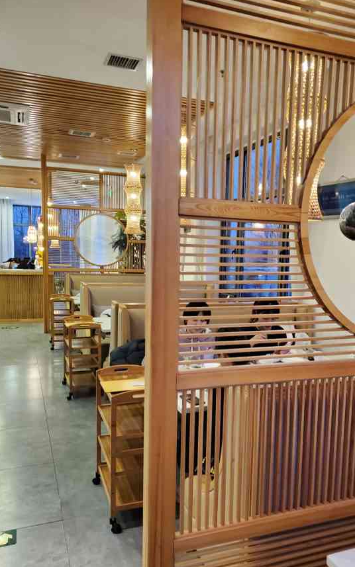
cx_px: 217
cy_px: 295
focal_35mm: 30
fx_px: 464
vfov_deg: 62.9
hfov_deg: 41.6
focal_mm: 4.3
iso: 500
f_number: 1.5
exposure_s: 1/50
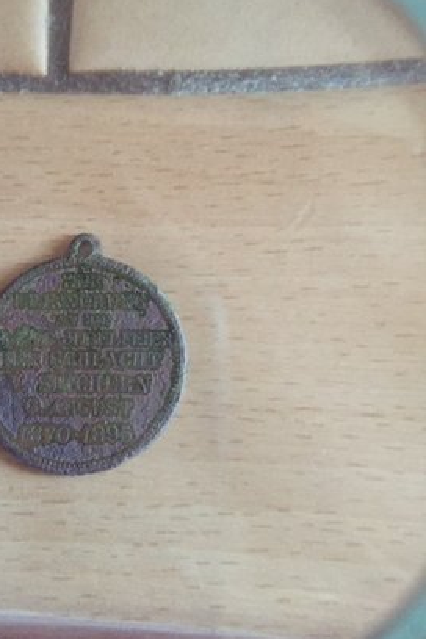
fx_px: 657
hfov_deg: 35.5
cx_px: 135
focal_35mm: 37
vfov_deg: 51.8
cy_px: 283
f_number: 2.2
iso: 400
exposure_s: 1/15
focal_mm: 4.15
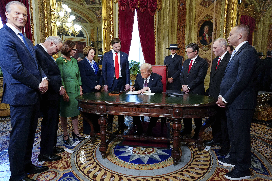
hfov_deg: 73.7
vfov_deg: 53.1
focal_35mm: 24
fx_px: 181
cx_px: 136
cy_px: 90
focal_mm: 24
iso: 4000
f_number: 3.5
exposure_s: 1/320
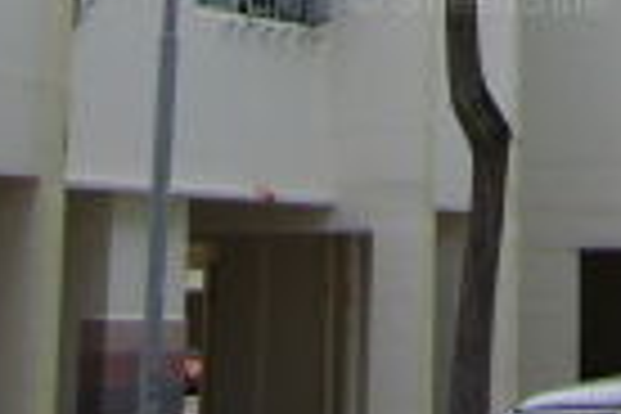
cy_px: -446
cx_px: 684
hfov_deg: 13.9
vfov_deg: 8.9
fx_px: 2501
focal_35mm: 145
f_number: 2.8
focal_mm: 5.95
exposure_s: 1/706
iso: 50
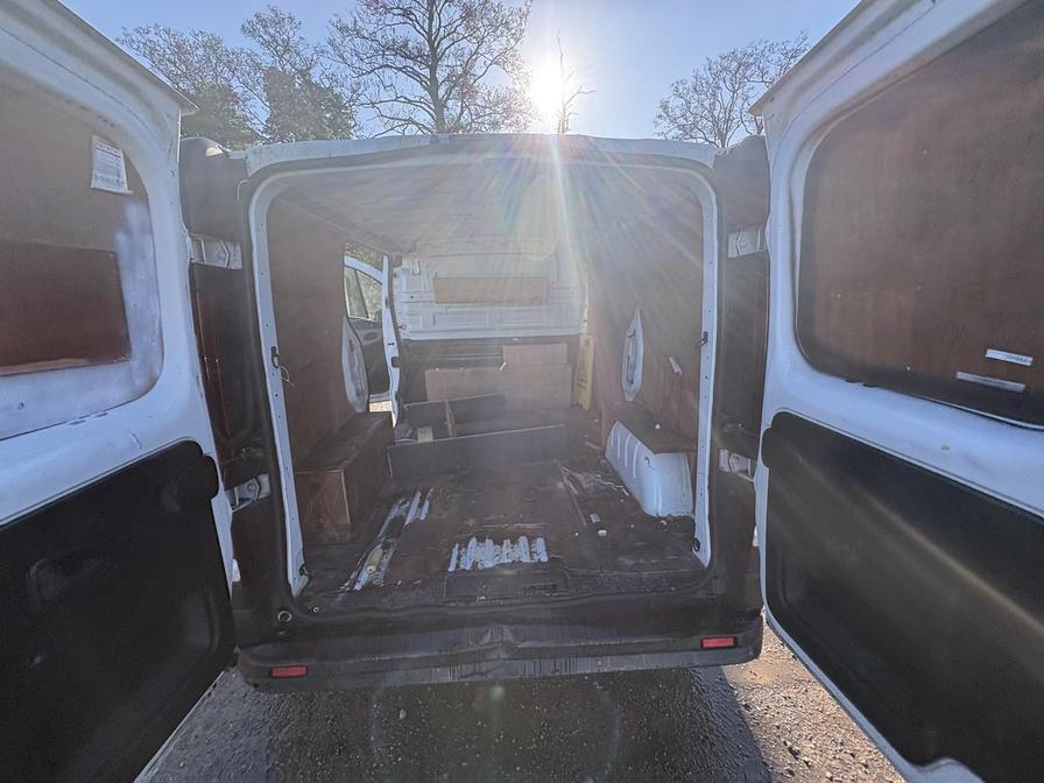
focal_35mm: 14
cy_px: 392
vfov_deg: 85.7
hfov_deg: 102.1
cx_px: 522
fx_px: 422
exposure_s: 1/512
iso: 64
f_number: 2.2
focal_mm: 2.22
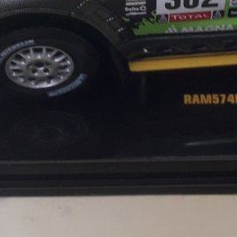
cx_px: 250
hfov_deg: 17.6
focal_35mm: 96
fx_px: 744
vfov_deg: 17.5
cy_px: -22
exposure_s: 1/33
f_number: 1.9
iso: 125
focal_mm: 3.7
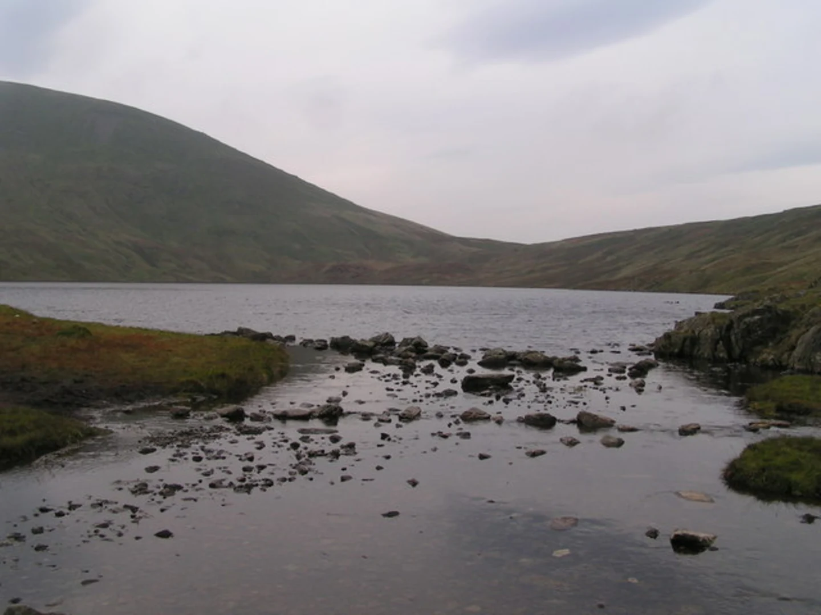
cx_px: 410
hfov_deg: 49.0
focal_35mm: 38
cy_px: 308
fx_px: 901
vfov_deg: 37.7
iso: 50
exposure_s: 1/100
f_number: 5.6
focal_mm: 5.8
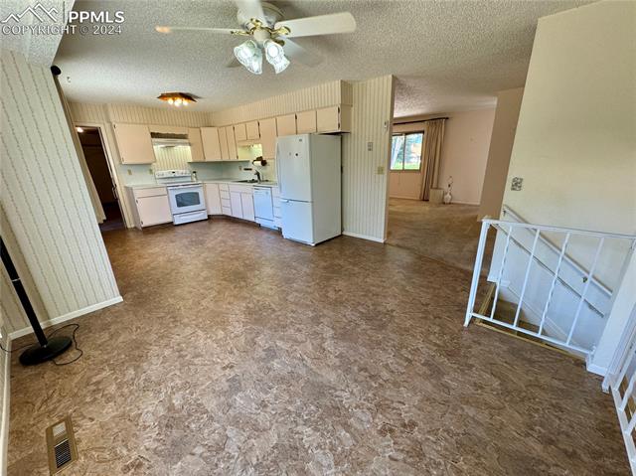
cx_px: 318
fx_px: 257
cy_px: 238
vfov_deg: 85.6
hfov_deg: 102.1
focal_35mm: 14
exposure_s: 1/120
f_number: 2.2
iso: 160
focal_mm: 2.22
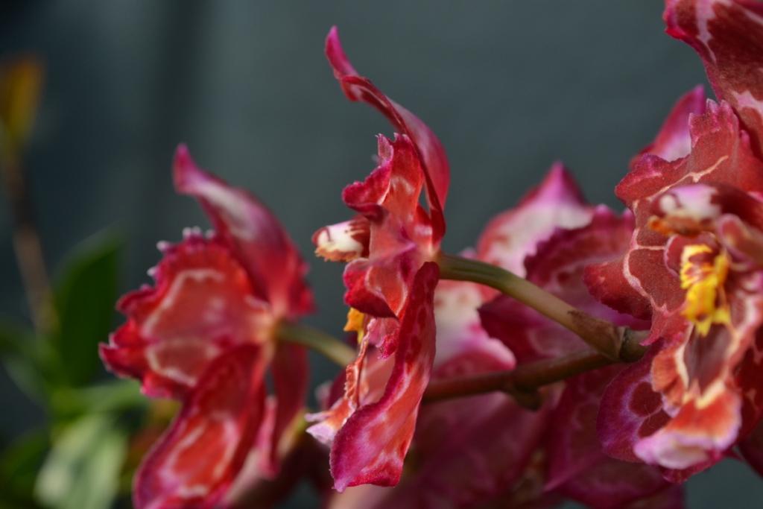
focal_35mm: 68
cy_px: 254
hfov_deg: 29.9
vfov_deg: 20.2
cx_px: 382
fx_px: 1431
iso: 100
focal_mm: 45
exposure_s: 1/160
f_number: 8
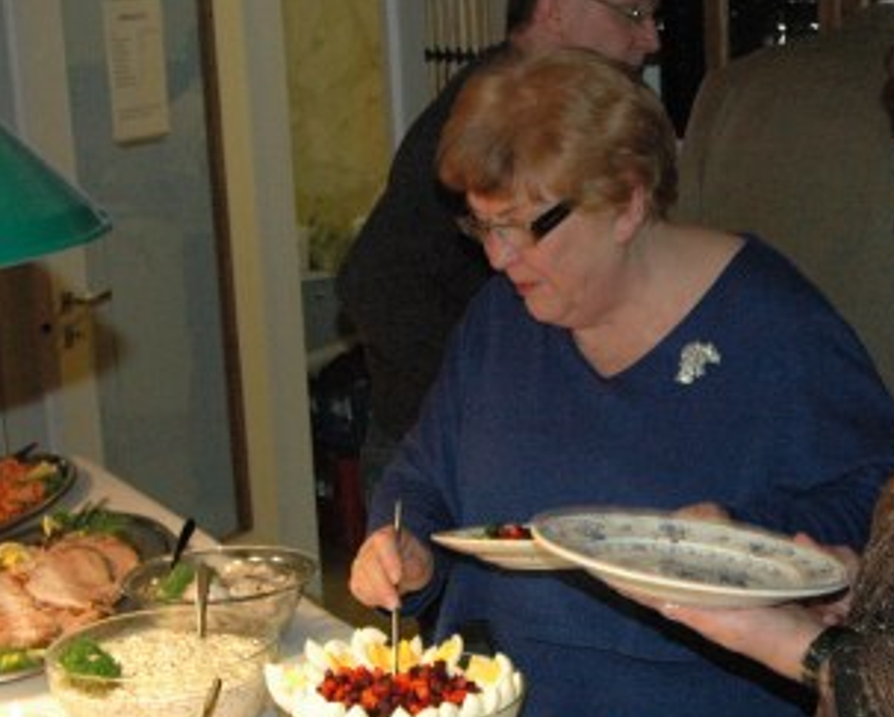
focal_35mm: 81
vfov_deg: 18.9
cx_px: 599
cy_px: 490
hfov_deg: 23.5
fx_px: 2143
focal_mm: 29
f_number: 5
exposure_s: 1/60
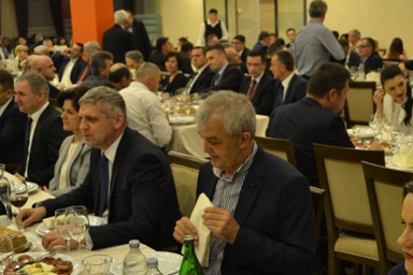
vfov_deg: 22.6
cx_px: 232
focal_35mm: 60
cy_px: 167
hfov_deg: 33.4
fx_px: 688
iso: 900
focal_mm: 24
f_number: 5
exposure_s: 1/30
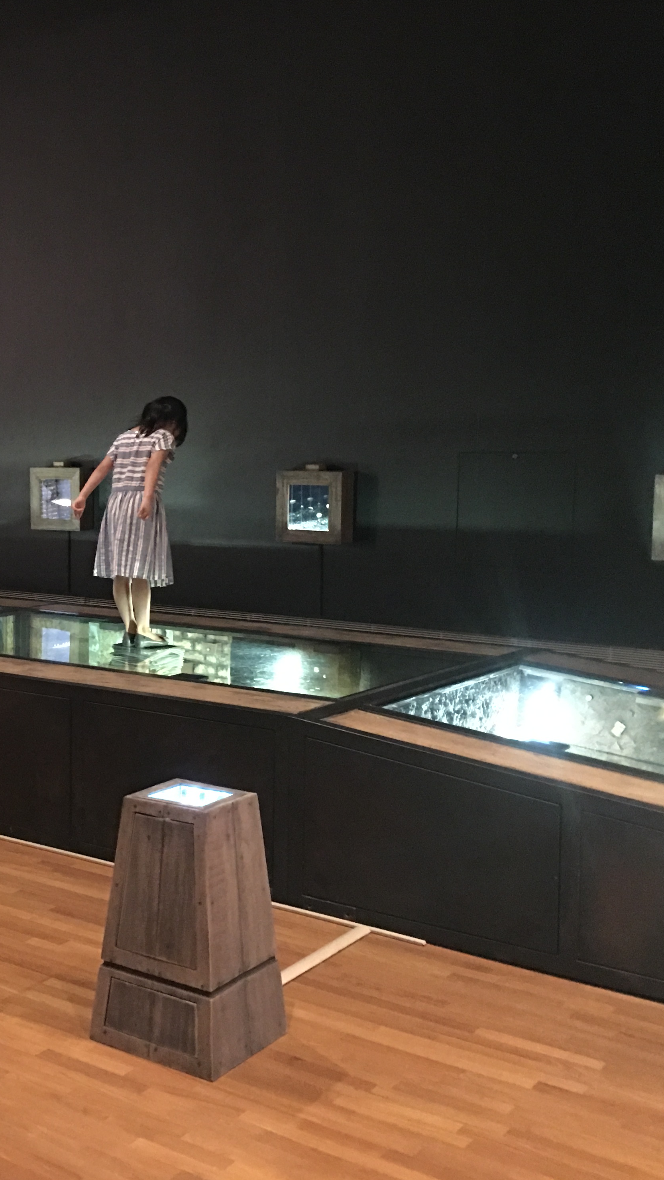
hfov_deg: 26.5
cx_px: 30
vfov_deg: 47.4
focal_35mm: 43
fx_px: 1346
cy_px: 593
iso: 160
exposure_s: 1/4
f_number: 2.2
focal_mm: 4.15
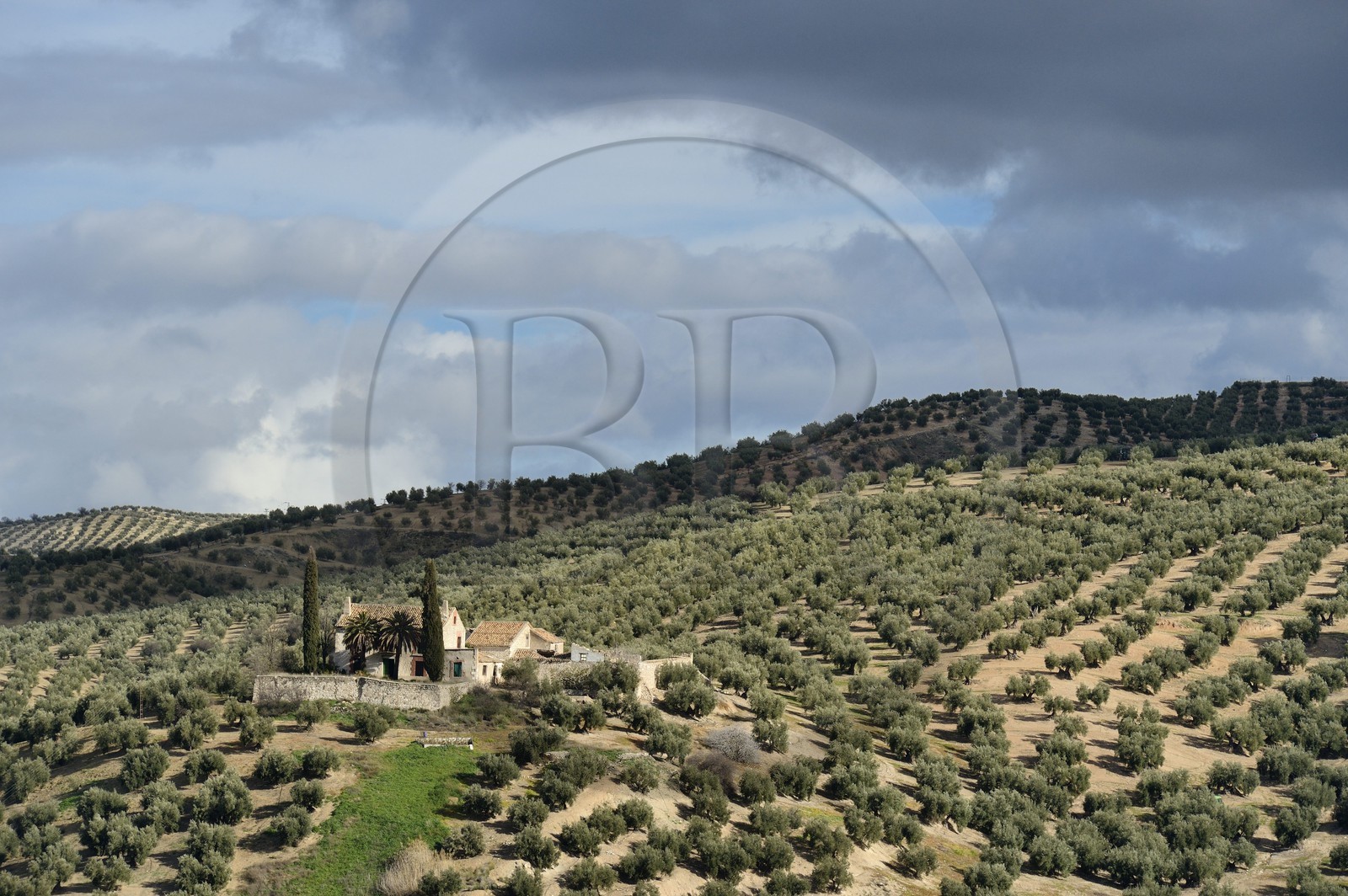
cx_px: 674
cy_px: 448
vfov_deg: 7.2
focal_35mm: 190
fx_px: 7108
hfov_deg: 10.8
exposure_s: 1/1000
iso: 400
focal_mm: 190
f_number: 11
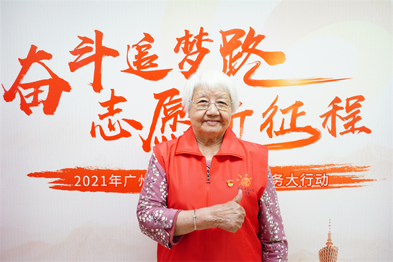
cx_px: 196
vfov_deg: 35.9
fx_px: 404
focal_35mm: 37
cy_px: 131
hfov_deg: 51.9
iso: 1600
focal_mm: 37
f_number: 4.5
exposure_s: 1/100
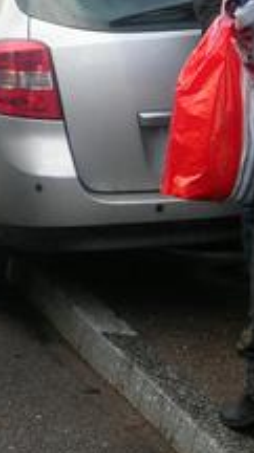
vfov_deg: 18.7
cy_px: 61
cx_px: -59
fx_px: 1357
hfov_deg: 10.5
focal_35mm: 113
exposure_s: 1/264
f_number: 2.8
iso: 50
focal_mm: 5.8
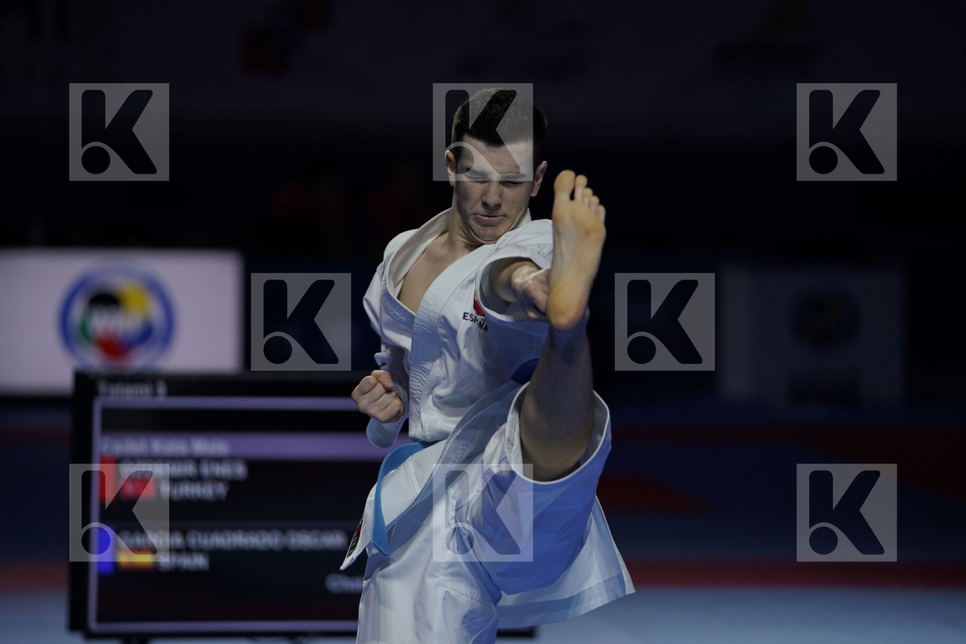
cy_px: 322
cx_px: 483
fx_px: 5017
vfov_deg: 7.3
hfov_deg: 11.0
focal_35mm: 187
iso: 200
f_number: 2.8
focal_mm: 187
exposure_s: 1/500
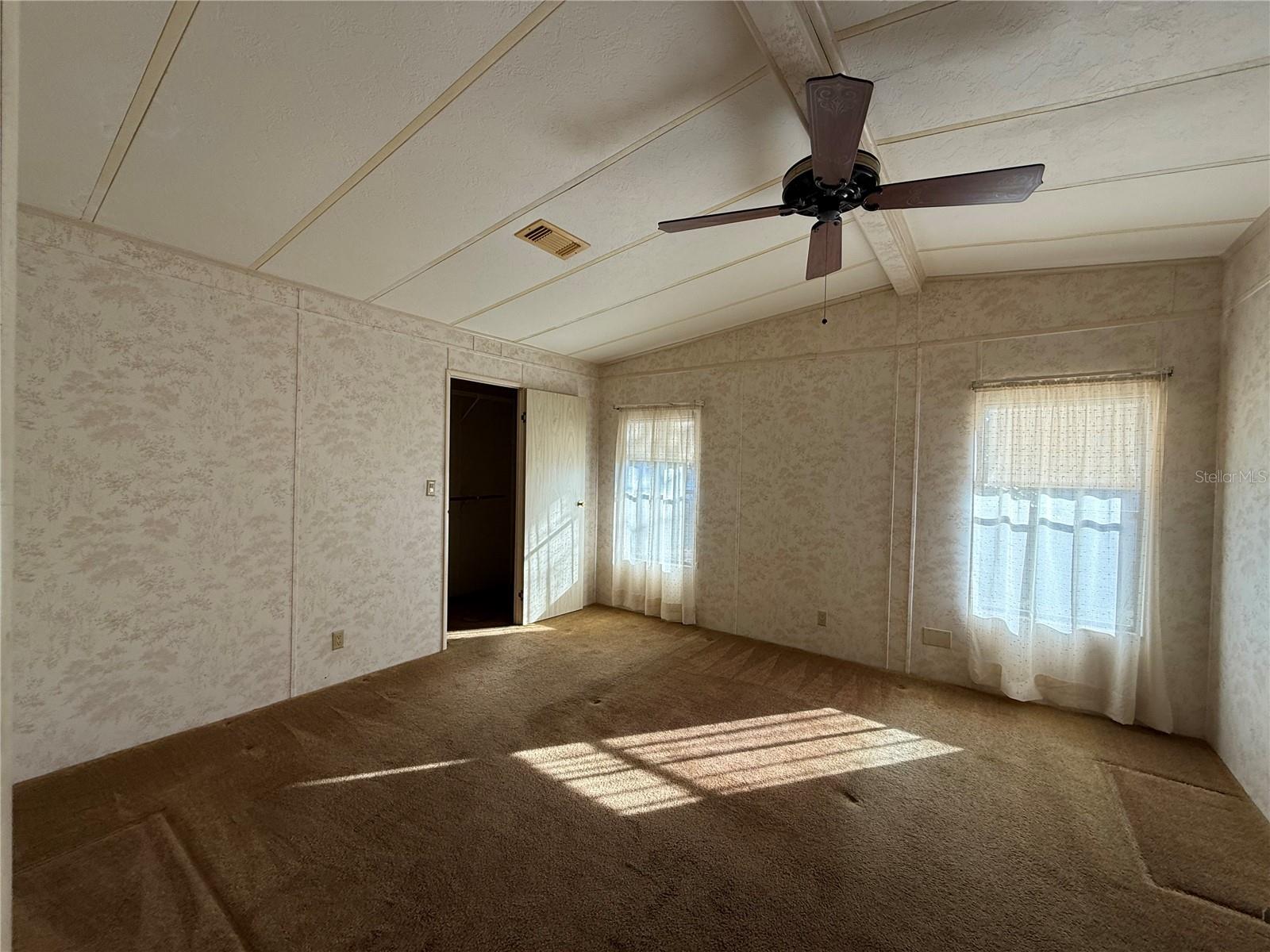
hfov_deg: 102.1
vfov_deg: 85.7
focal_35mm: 14
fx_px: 514
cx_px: 635
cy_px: 476
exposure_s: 1/104
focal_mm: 2.22
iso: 64
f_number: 2.2
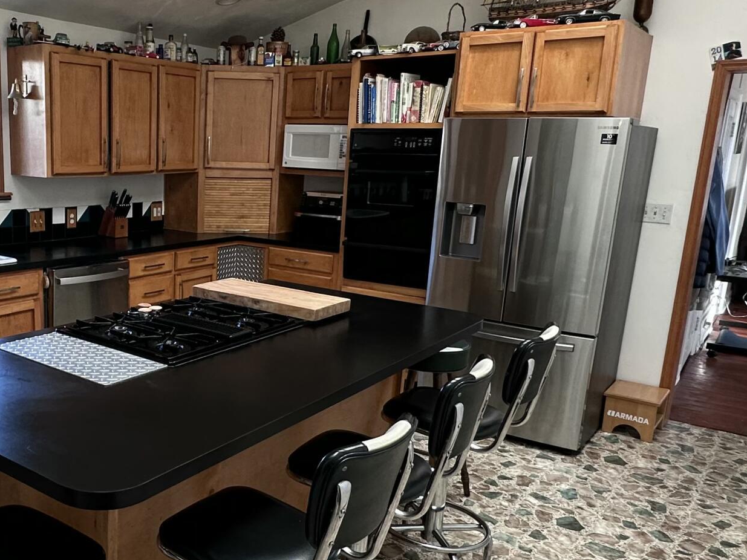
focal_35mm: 34
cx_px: 180
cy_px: 308
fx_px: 734
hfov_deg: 51.5
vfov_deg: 41.7
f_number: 2.2
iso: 160
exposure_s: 1/99
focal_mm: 2.22
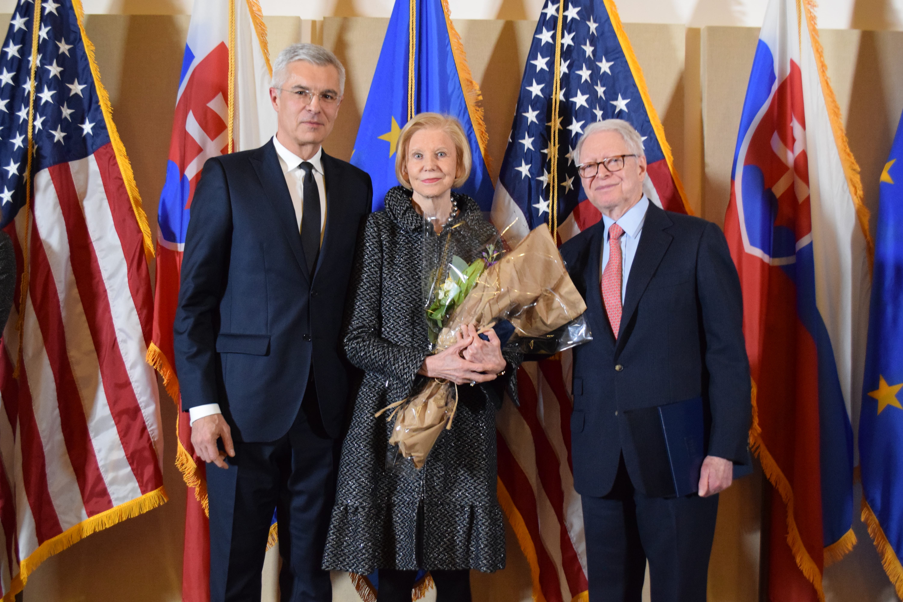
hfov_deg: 49.6
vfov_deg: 34.2
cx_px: 452
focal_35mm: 39
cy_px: 301
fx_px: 978
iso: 3200
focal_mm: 26
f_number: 4.2
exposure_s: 1/60
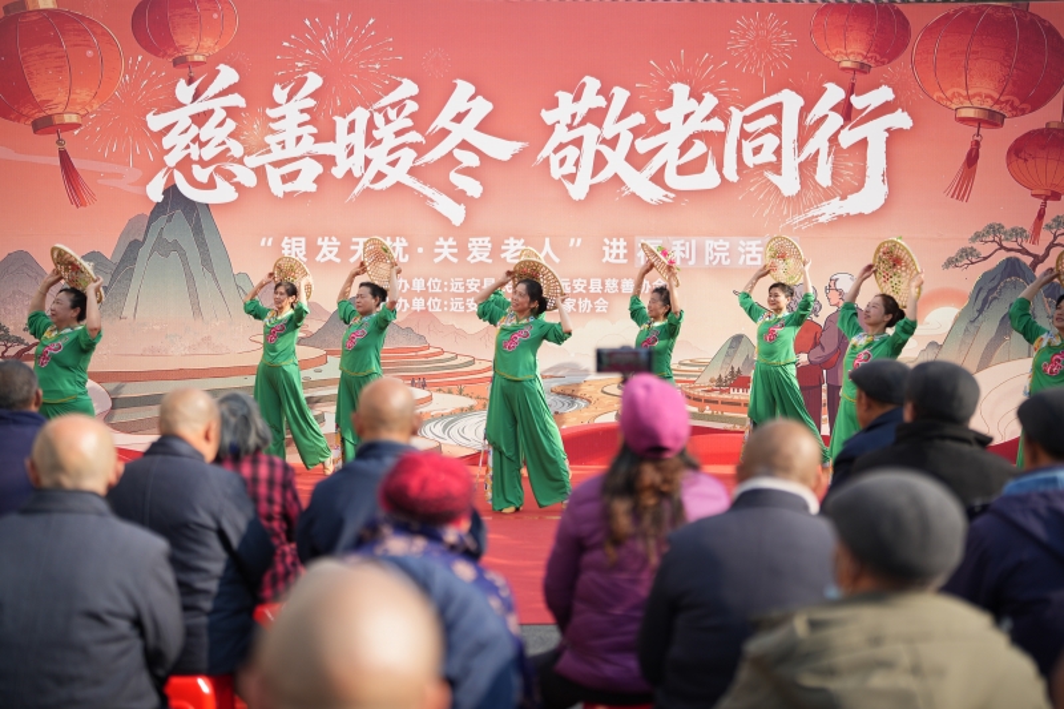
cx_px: 532
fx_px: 1477
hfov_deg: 39.6
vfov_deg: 27.0
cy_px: 354
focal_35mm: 50
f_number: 1.4
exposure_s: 1/2500
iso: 100
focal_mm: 50
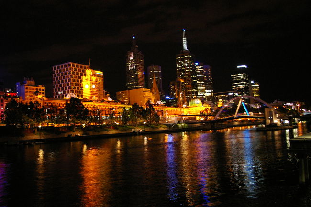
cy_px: 104
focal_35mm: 32
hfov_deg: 59.5
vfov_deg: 41.7
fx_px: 272
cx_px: 156
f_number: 4
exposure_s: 1/3.33
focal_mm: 21
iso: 800
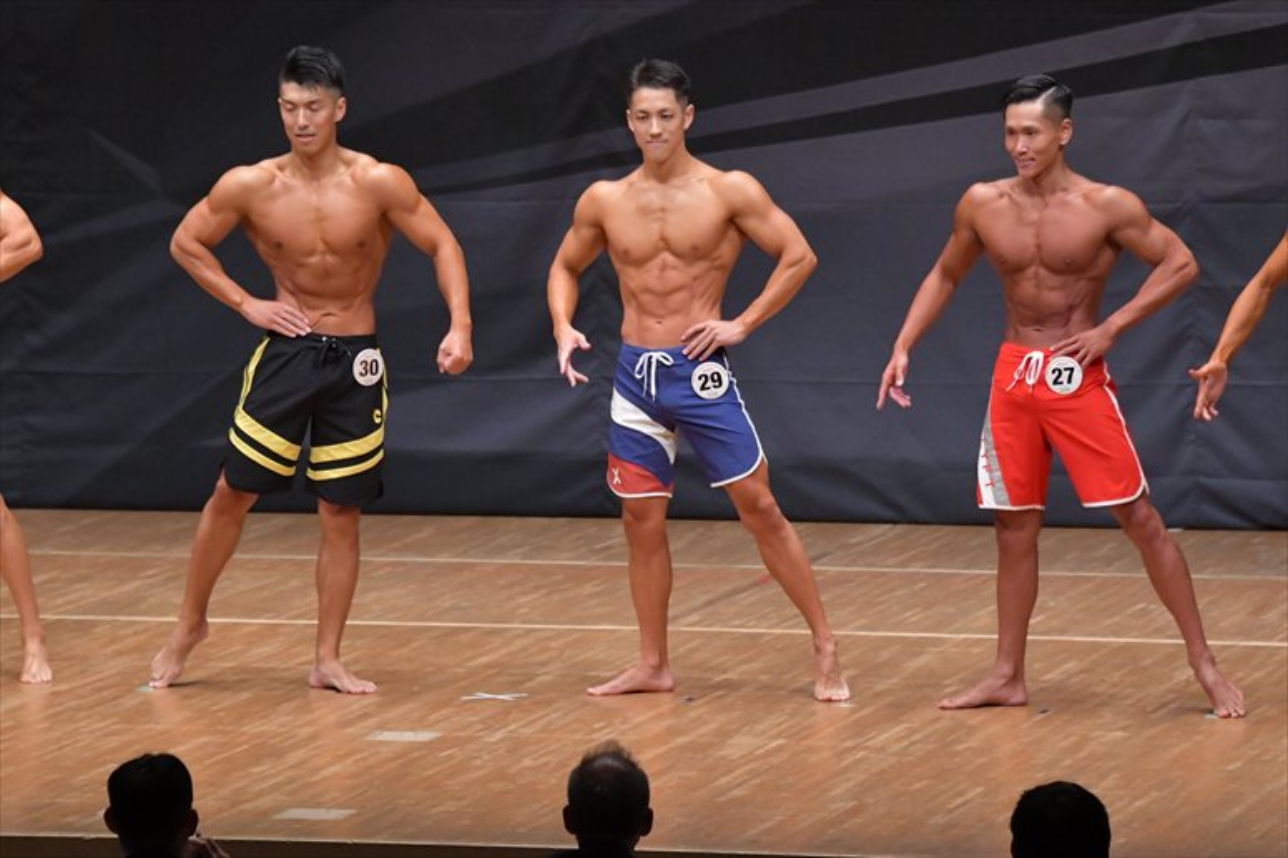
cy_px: 429
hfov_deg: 8.6
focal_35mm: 240
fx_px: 8583
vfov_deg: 5.7
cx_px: 644
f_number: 5.6
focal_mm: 160
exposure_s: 1/400
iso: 6400
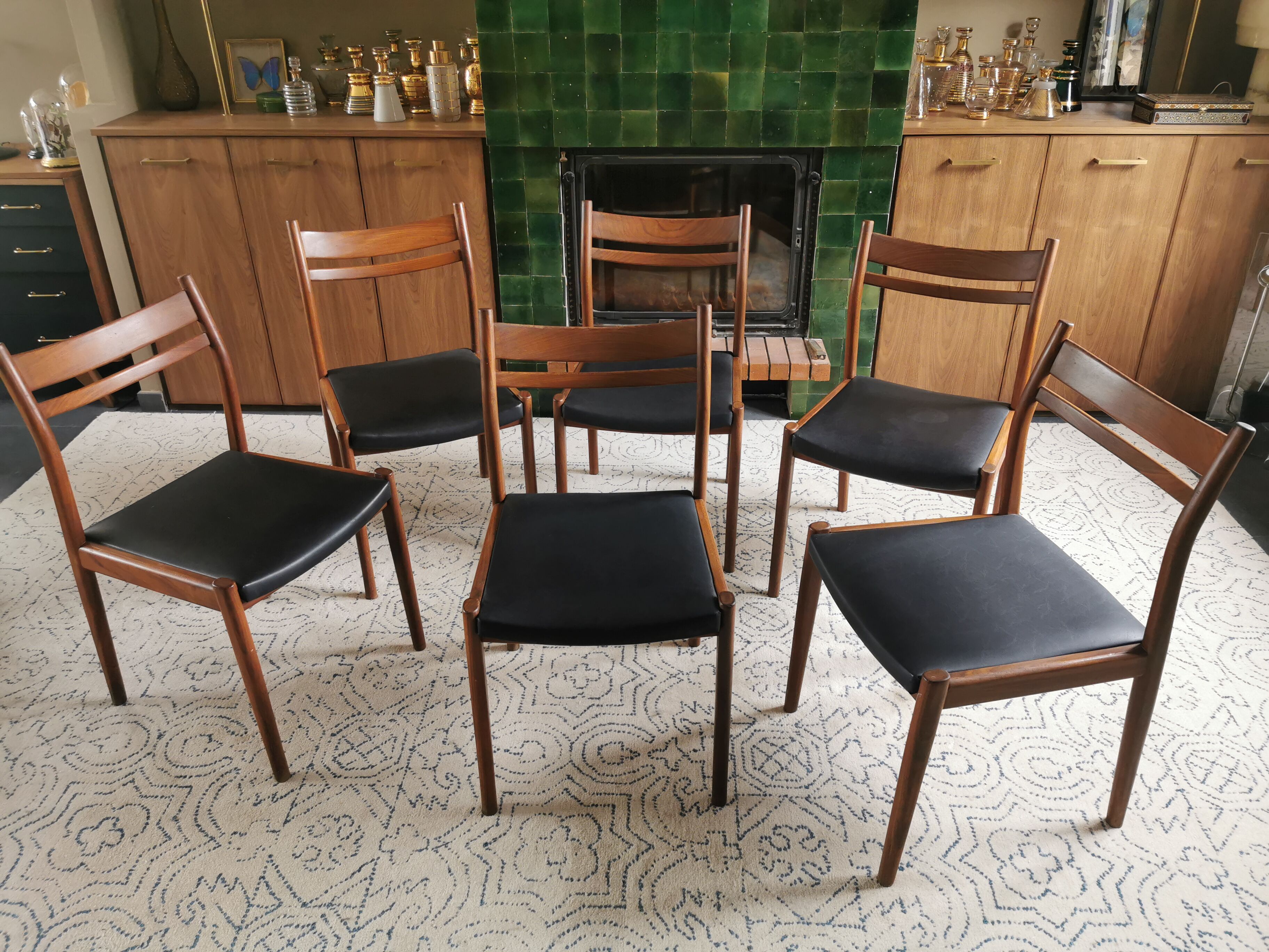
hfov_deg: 65.3
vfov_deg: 51.4
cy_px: 476
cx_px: 634
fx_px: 990
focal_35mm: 27
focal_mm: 5.56
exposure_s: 1/100
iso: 125
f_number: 1.6
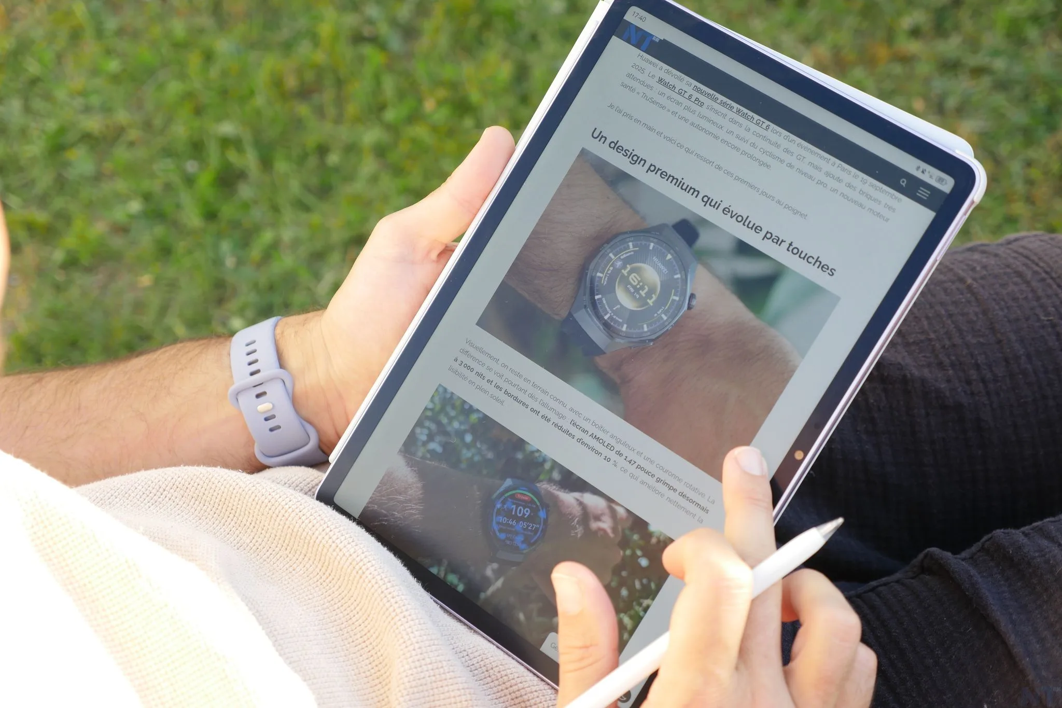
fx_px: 2124
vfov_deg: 18.9
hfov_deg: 28.1
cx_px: 531
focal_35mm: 72
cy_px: 354
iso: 200
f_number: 3.2
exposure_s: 1/200
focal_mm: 35
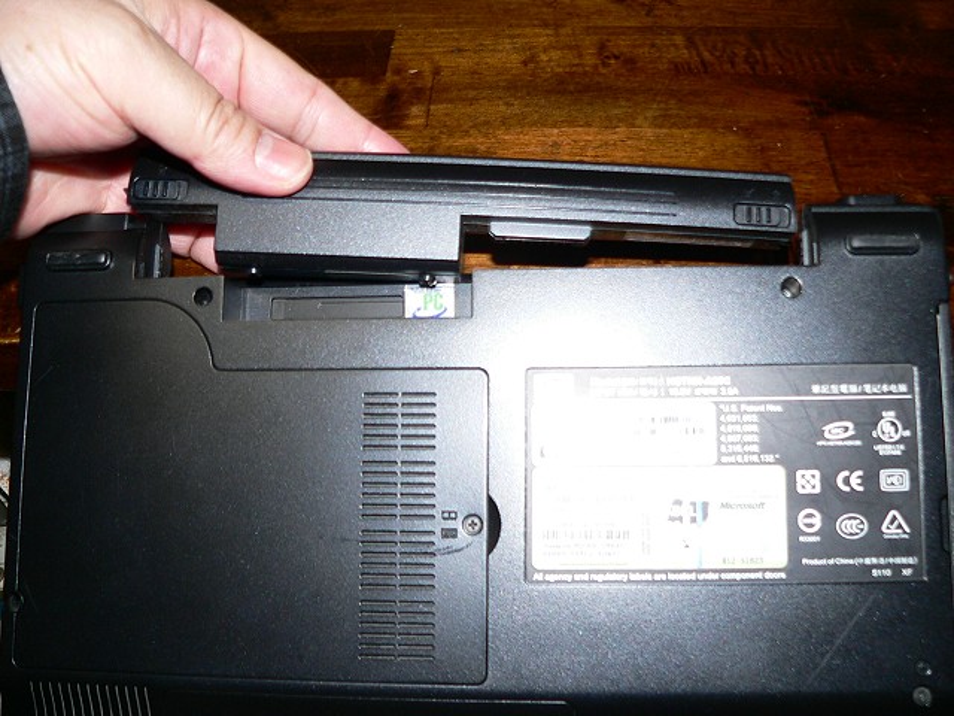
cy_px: 358
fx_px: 992
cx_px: 477
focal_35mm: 36
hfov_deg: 51.4
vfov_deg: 39.7
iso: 100
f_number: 2.8
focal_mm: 6
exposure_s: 1/30
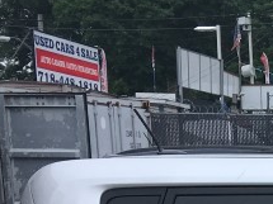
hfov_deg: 13.0
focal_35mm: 138
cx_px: 481
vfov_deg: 10.1
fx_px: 1088
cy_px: 371
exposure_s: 1/1399
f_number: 2.2
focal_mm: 4.15
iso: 25
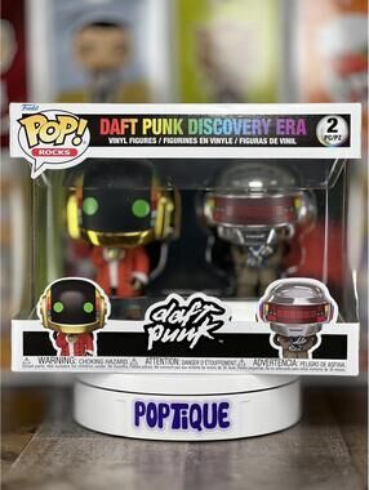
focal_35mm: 77
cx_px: 184
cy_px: 245
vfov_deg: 25.3
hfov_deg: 19.2
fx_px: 1092
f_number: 2.8
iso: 32
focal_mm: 9
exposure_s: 1/121
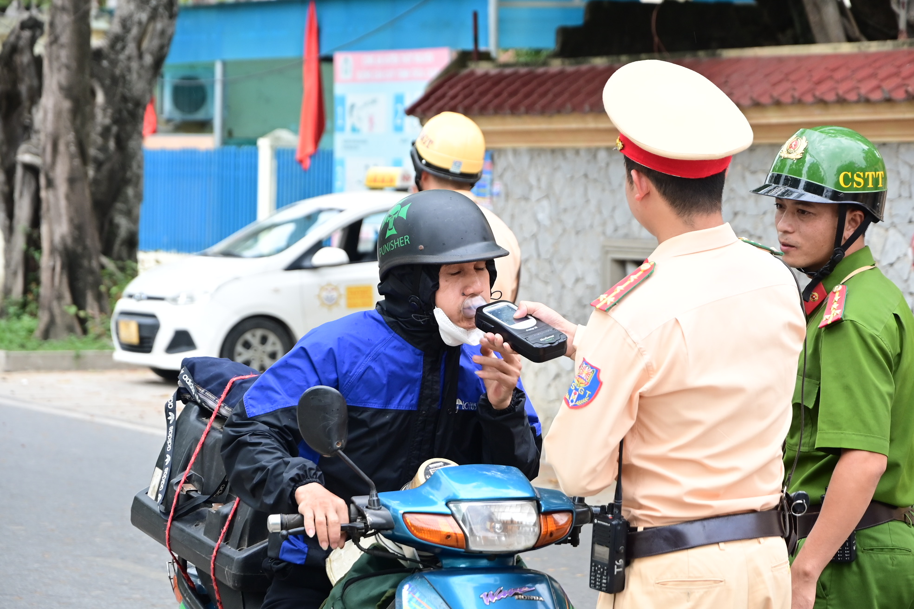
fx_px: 3986
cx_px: 457
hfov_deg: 13.1
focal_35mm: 157
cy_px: 304
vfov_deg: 8.7
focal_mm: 105
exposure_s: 1/200
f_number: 9
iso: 500
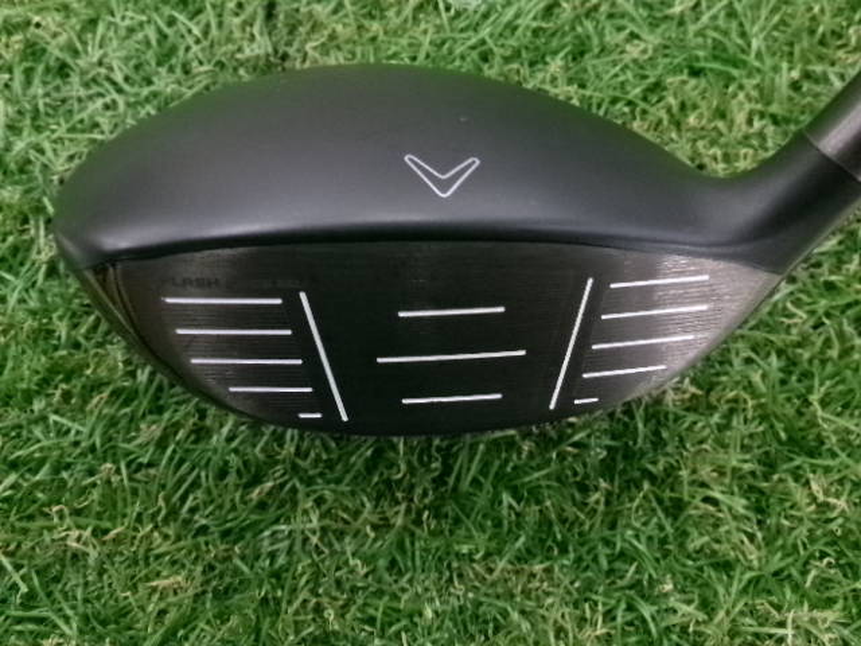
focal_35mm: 28
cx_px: 430
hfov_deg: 63.4
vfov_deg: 49.7
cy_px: 323
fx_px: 696
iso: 800
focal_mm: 5.1
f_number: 3.9
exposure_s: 1/34
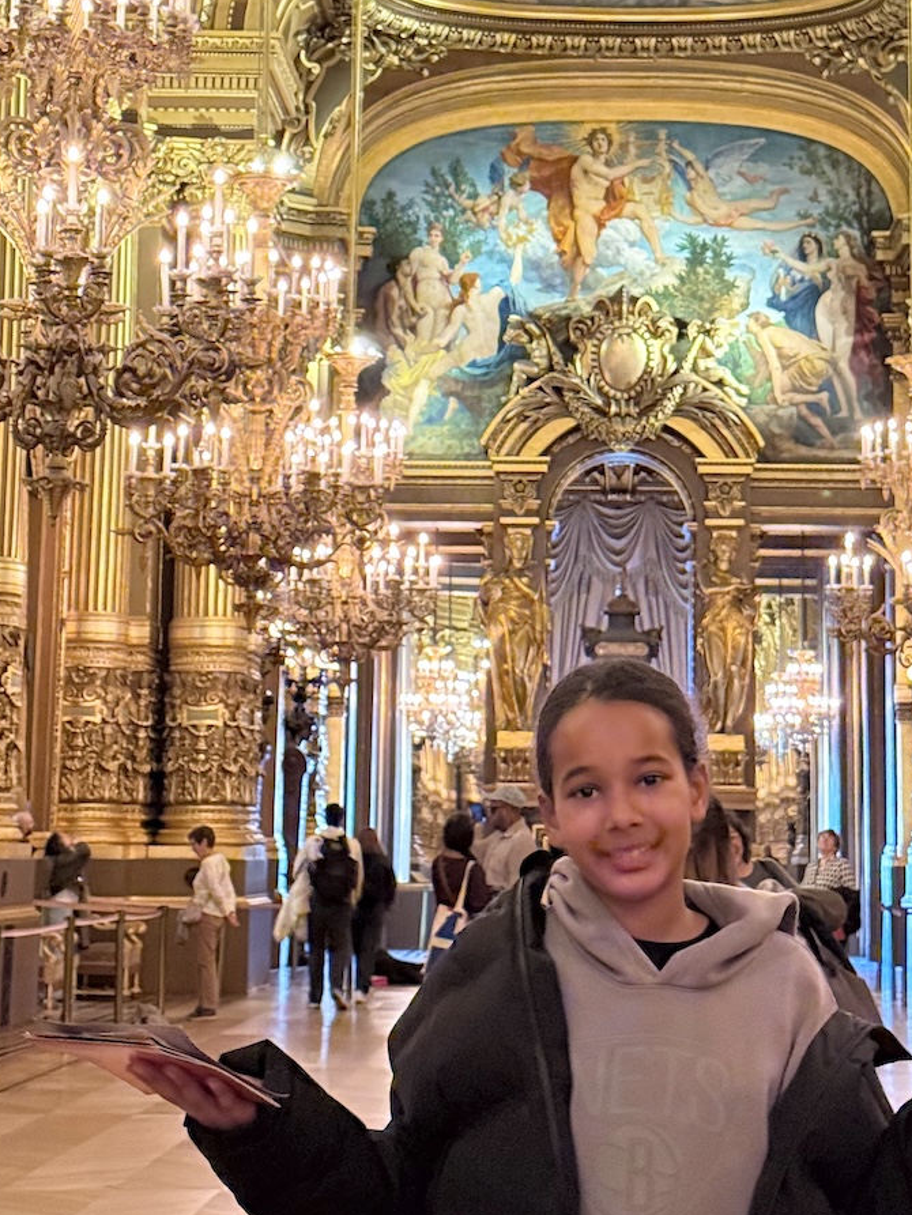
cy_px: 307
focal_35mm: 86
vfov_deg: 22.5
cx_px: 568
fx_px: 3020
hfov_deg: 17.1
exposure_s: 1/20
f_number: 1.78
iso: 640
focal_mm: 6.76
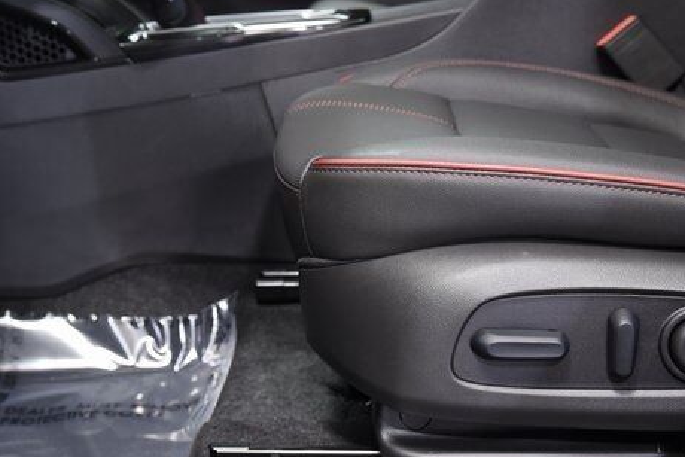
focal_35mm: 69
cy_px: 52
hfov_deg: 28.5
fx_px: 1313
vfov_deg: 19.4
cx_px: 118
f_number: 4
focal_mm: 31
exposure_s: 1/15
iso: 1600
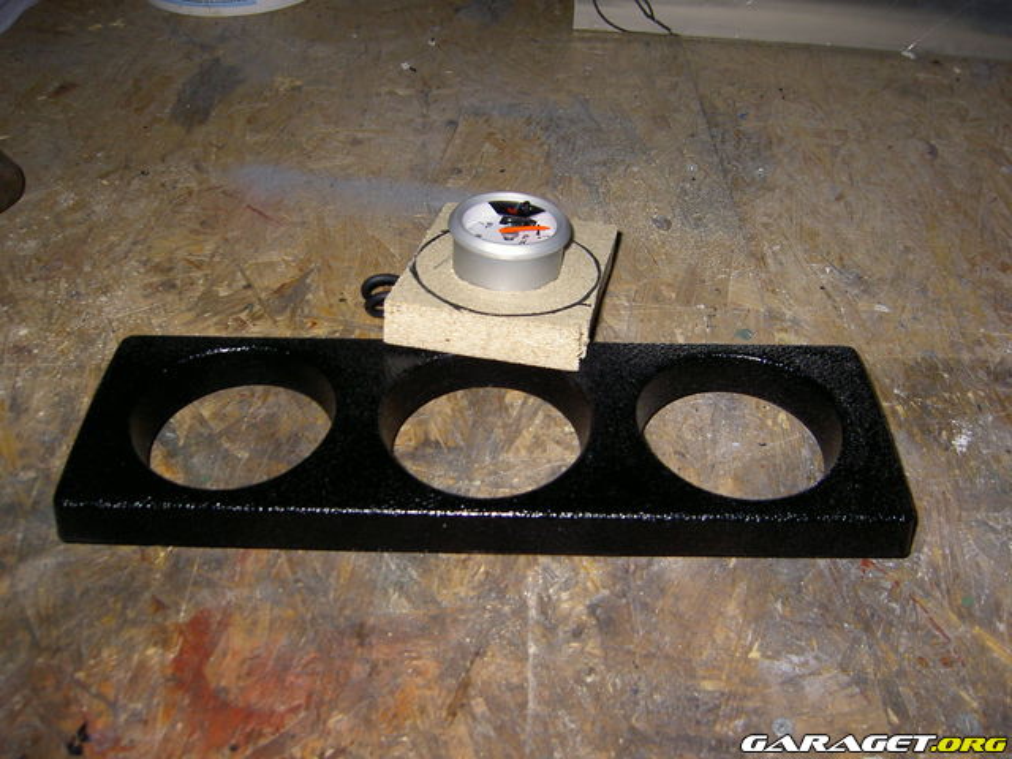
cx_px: 506
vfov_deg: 41.8
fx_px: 994
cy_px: 380
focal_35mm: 34
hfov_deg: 54.0
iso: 100
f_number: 2.8
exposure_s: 1/60
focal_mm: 5.6
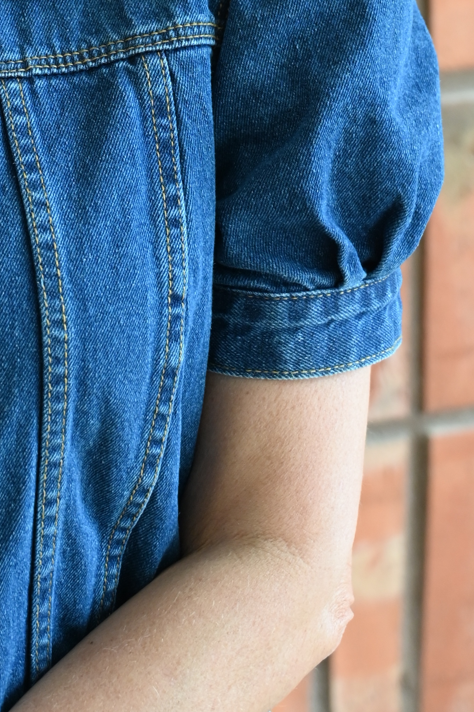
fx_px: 2785
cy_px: -329
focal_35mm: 141
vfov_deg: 13.7
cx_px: -91
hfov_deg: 9.6
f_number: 4
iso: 720
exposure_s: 1/125
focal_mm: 47
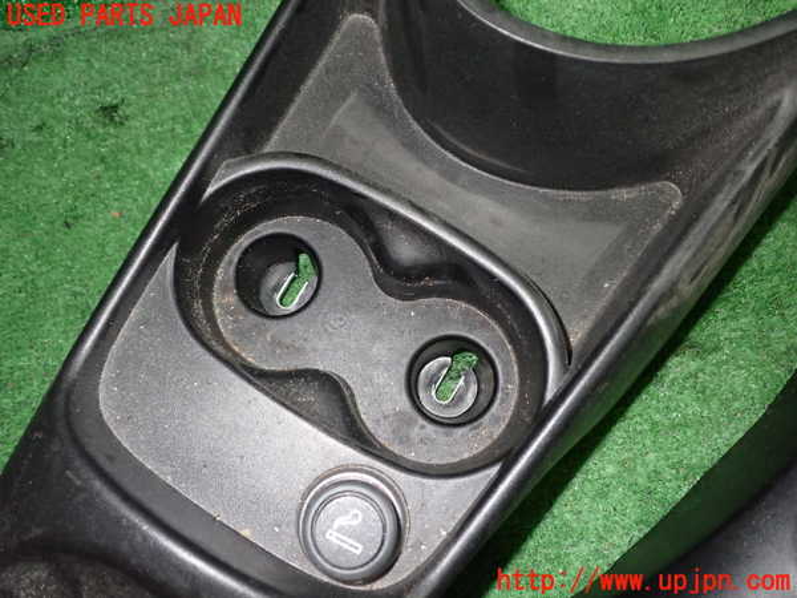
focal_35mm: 30
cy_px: 299
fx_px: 691
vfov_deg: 46.8
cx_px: 398
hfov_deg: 60.0
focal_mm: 5.4
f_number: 6.3
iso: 400
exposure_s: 1/30
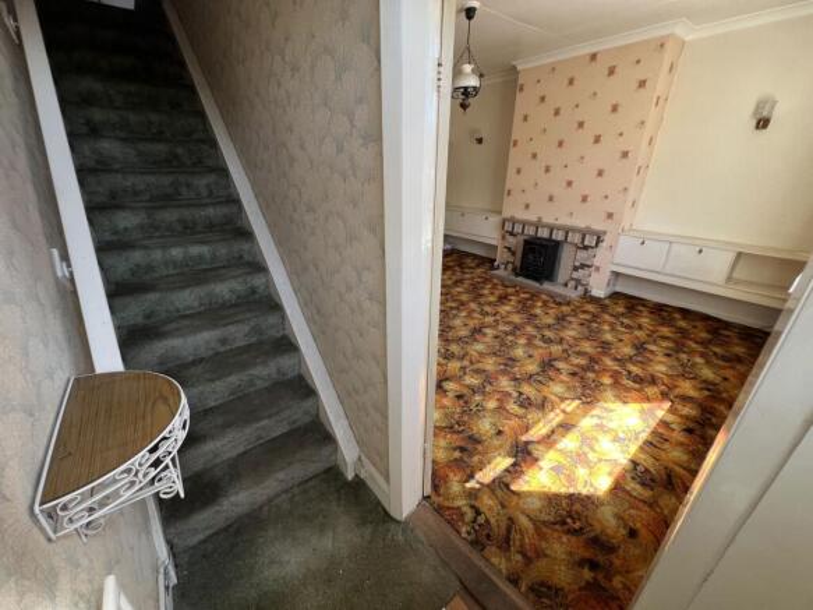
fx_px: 305
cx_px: 406
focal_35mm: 13
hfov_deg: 106.2
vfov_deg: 89.9
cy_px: 305
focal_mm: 1.57
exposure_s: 1/99
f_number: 1.8
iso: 80
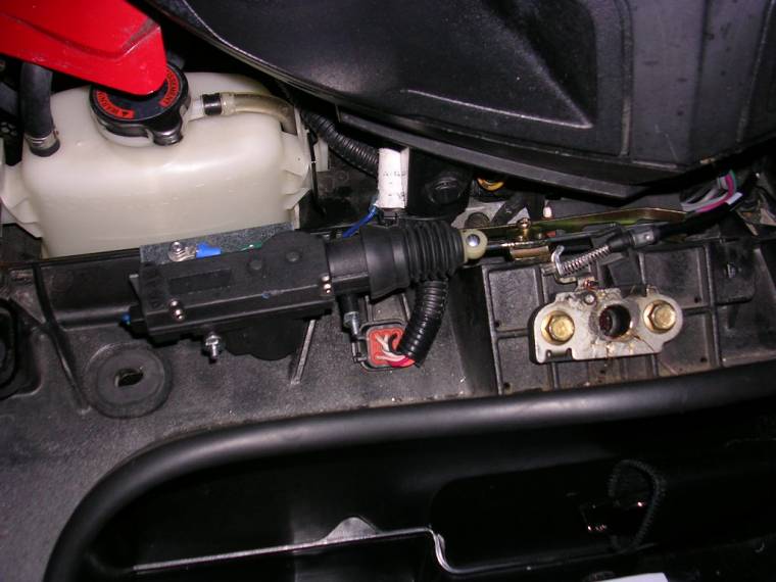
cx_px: 388
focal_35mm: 49
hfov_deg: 38.9
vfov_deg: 29.7
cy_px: 291
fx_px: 1098
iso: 50
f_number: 3.1
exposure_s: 1/60.1
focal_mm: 7.5
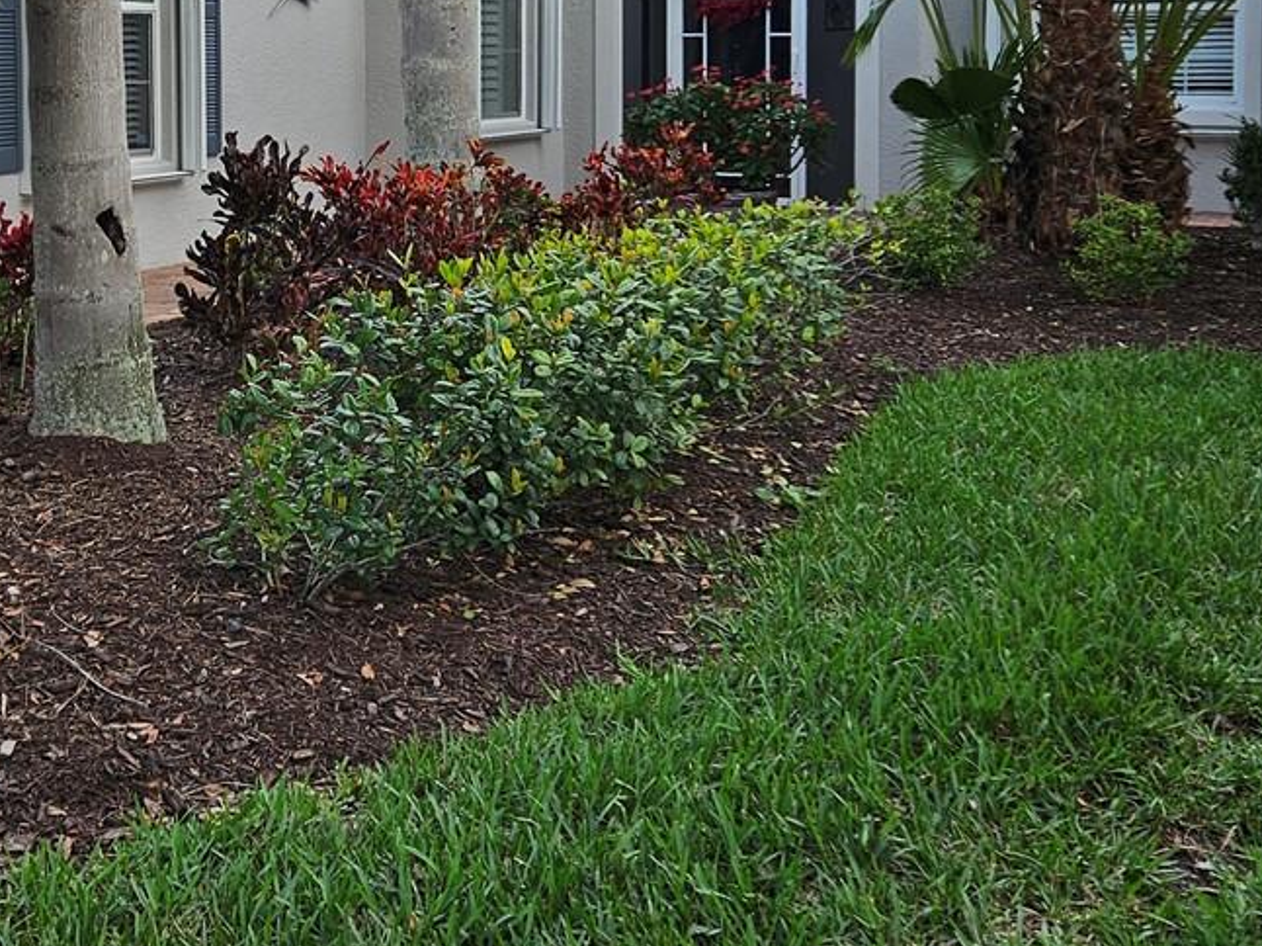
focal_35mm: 57
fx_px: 2077
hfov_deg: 33.2
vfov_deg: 25.0
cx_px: 322
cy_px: 117
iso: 25
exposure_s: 1/981
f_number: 1.8
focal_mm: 5.4
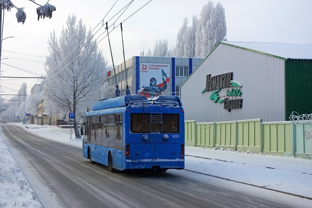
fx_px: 511
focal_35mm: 59
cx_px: 156
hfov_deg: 33.9
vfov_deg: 23.0
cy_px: 104
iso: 125
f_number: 4.5
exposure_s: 1/500
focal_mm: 22.01
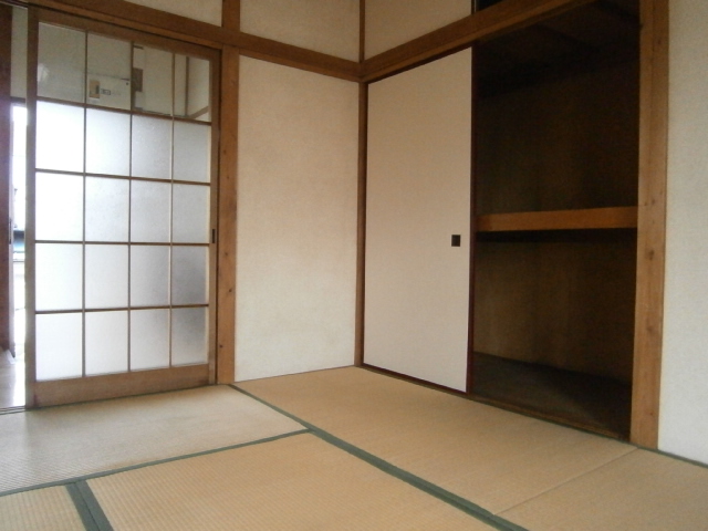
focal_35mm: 26
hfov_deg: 67.3
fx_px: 532
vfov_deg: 53.1
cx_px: 354
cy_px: 266
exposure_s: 1/200
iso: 800
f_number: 2.8
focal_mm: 4.7
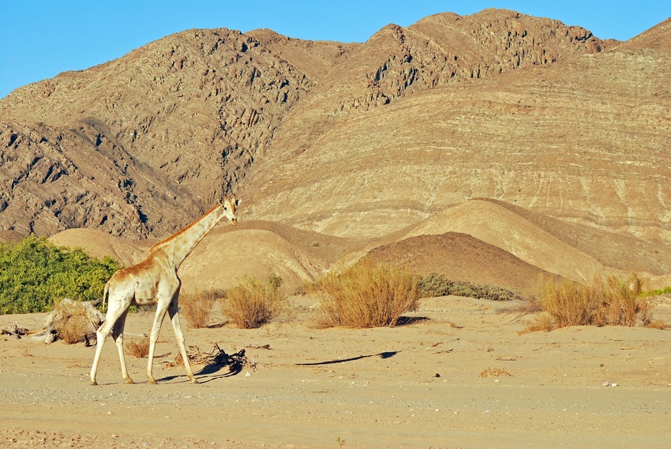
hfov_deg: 19.4
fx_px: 1959
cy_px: 224
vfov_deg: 13.1
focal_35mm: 105
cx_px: 336
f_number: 5.6
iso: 200
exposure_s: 1/1600
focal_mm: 70
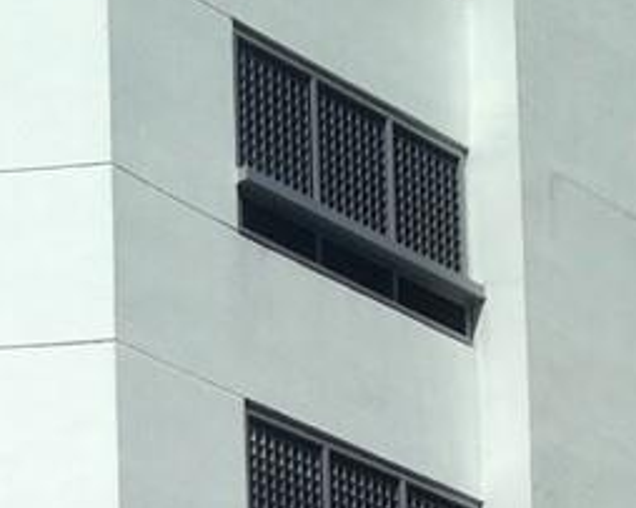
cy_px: 1141
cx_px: 133
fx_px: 3820
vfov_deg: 7.2
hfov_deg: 9.5
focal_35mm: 203
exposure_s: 1/2710
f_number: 2.4
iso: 50
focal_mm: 4.12
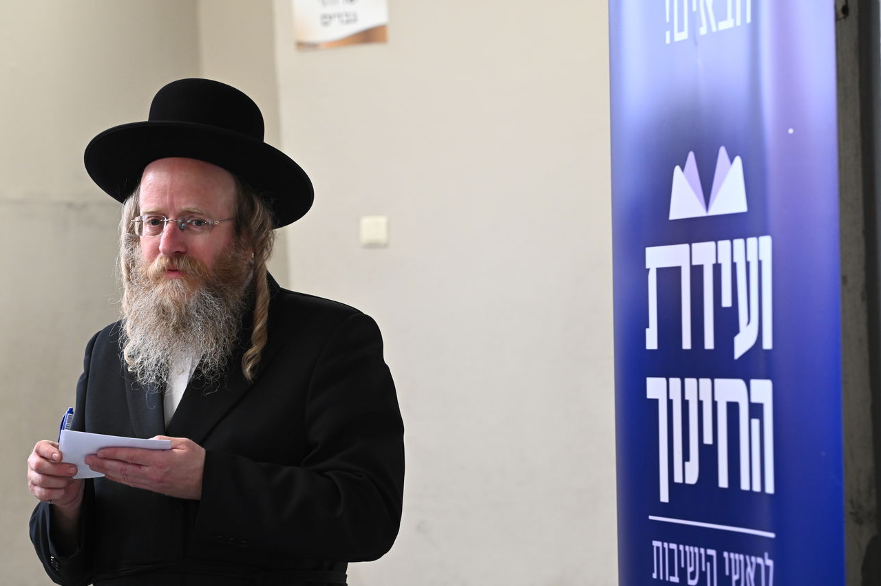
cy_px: 301
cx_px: 403
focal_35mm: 164
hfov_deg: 12.5
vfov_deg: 8.4
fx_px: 4011
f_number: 8
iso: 2500
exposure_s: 1/160
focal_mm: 150
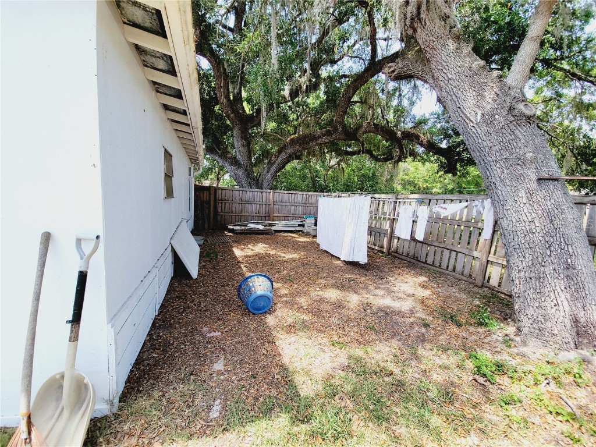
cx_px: 298
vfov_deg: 89.9
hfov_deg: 106.2
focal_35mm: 13
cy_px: 224
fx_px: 224
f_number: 2.2
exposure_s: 1/295
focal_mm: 2.2
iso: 50
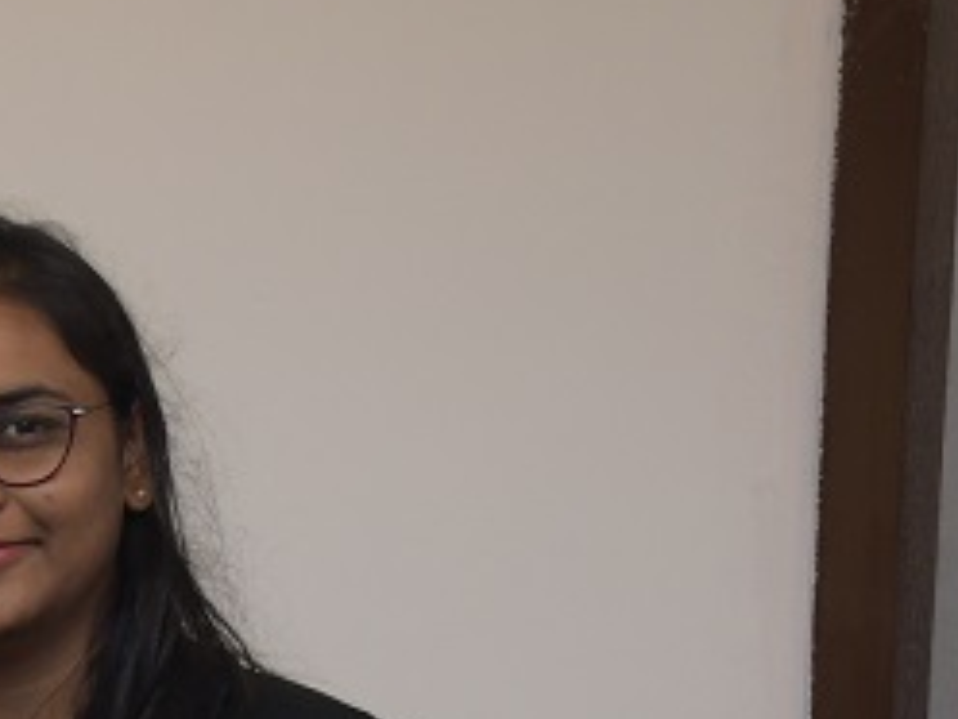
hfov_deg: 11.6
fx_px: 4345
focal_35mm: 157
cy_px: 912
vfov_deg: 9.3
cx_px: -765
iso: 1000
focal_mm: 30
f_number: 5.6
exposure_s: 1/100
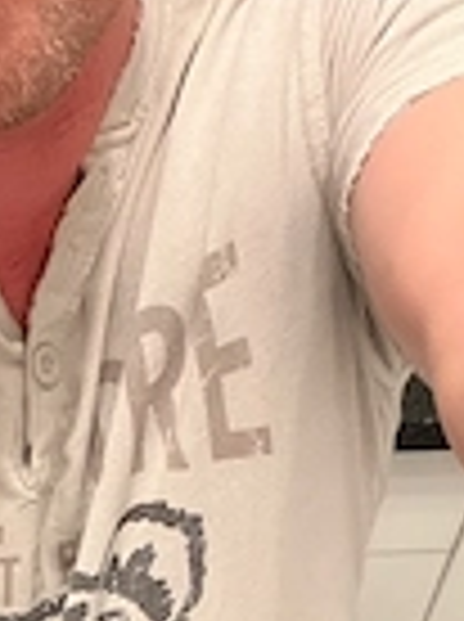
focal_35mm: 87
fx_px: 1560
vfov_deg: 20.4
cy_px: 832
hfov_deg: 16.5
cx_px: -14
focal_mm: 2.71
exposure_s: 1/43
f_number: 2.2
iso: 400
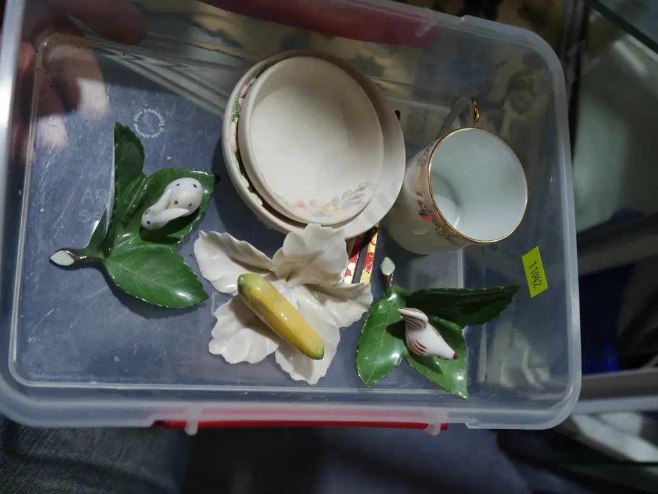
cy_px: 247
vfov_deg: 36.0
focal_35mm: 40
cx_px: 329
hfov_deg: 46.8
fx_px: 761
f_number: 4.4
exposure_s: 1/60
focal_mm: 20
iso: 250
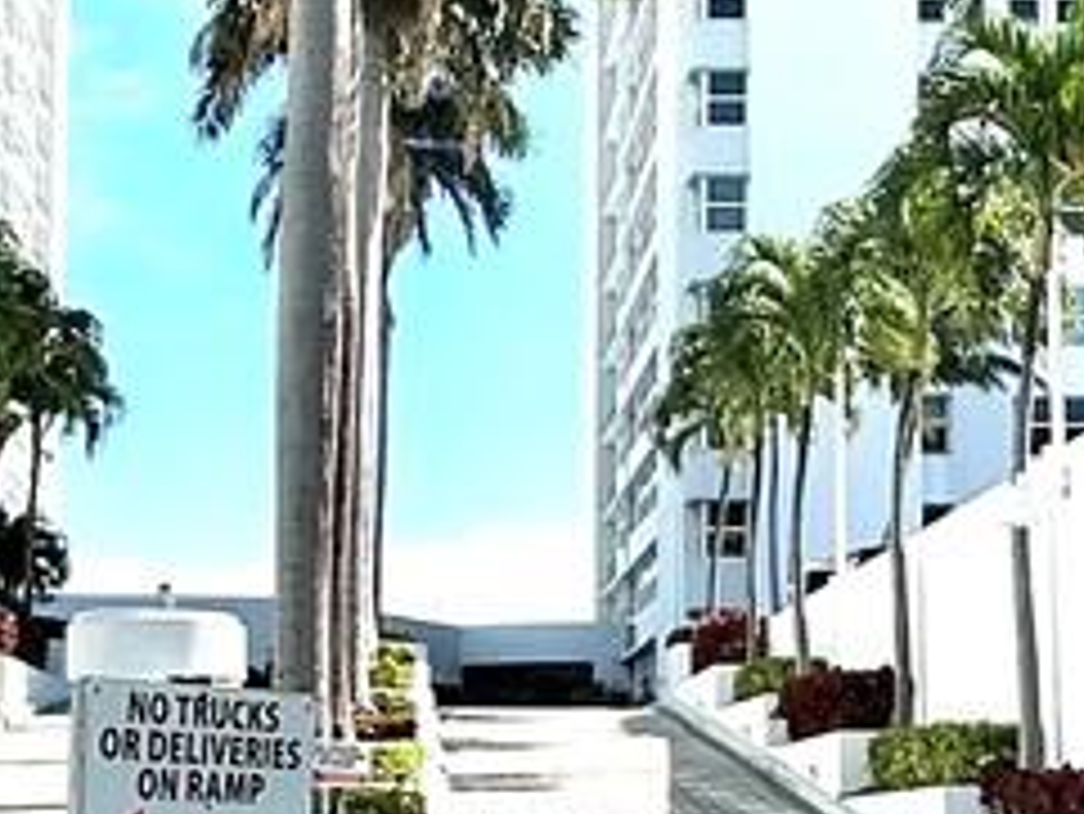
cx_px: 355
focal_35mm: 93
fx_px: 2914
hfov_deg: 21.0
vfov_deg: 15.9
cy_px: 522
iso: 50
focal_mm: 2.22
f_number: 2.2
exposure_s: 1/1984
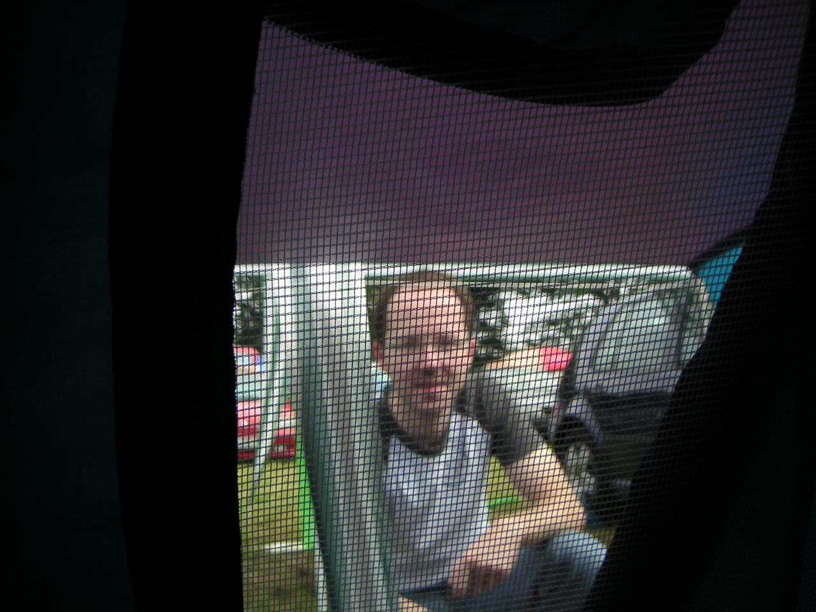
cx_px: 408
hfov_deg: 49.0
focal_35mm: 38
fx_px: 896
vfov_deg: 37.7
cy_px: 306
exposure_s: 1/350
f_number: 2.8
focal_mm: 6
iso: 50
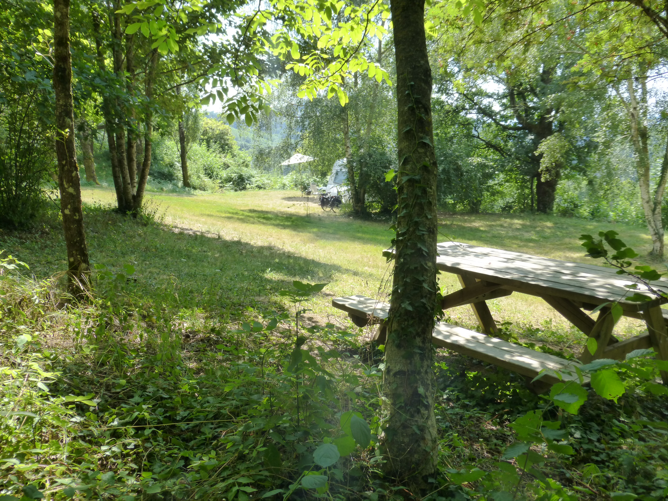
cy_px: 250
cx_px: 334
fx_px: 598
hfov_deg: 58.4
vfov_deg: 45.4
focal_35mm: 31
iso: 200
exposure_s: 1/320
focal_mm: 5.4
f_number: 3.6
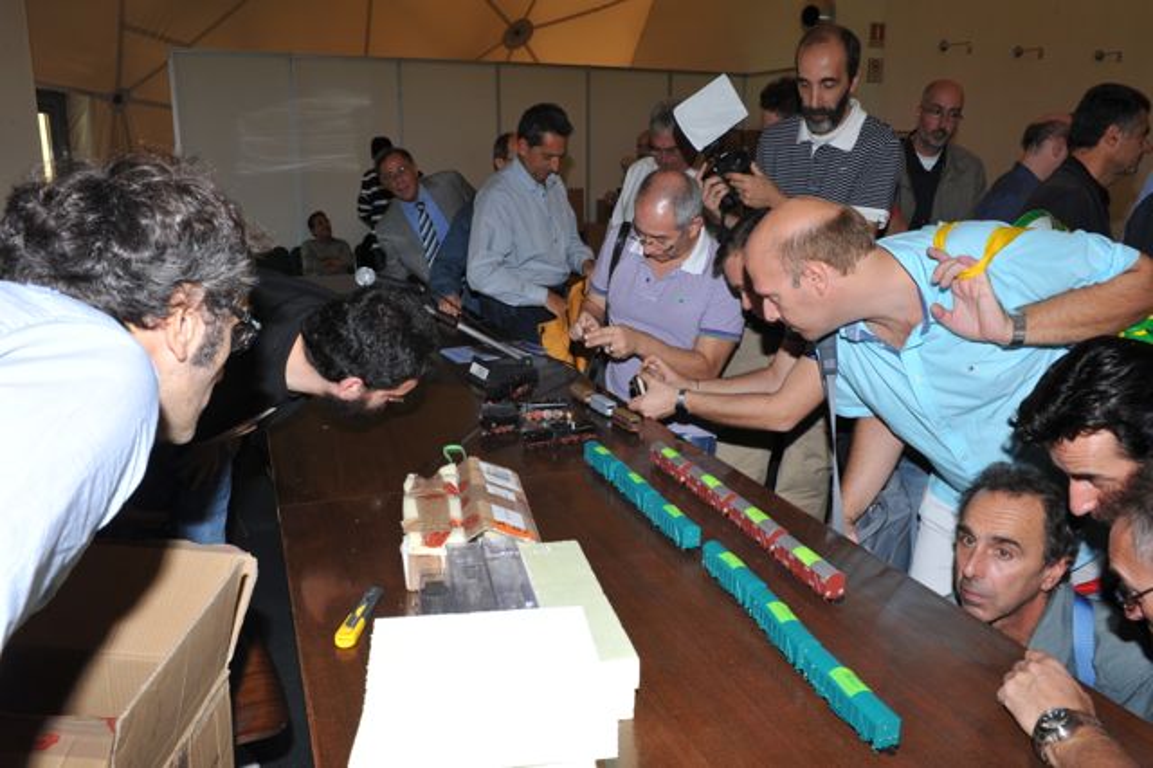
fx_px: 896
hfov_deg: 65.5
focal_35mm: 28
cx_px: 576
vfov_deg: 46.4
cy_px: 384
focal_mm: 28
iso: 400
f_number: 13
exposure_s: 1/50
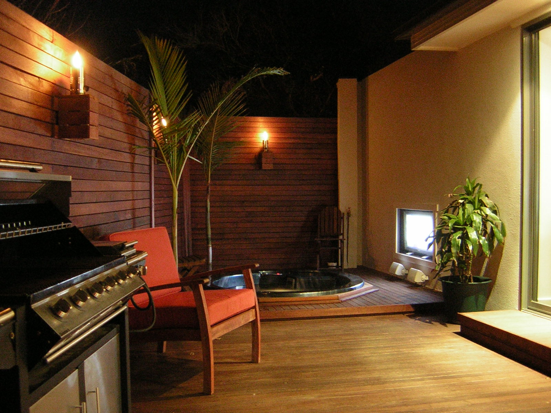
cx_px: 276
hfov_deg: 51.4
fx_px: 573
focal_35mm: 36
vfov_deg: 39.7
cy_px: 206
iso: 200
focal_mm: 4.7
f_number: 2.6
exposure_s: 1.5
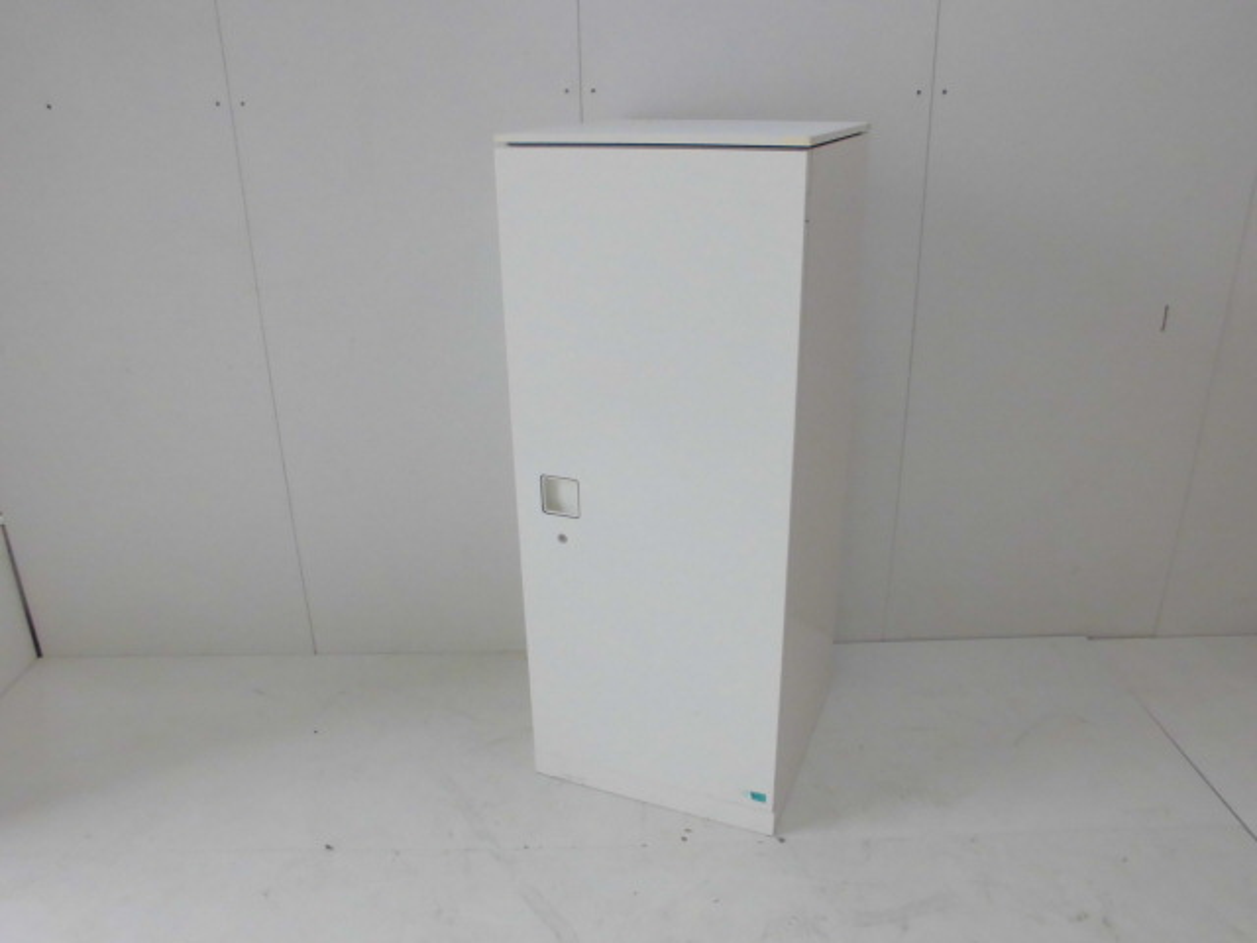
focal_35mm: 26
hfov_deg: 67.3
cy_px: 472
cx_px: 628
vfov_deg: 53.1
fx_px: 944
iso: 100
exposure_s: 1/60
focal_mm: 4.6
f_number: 3.5
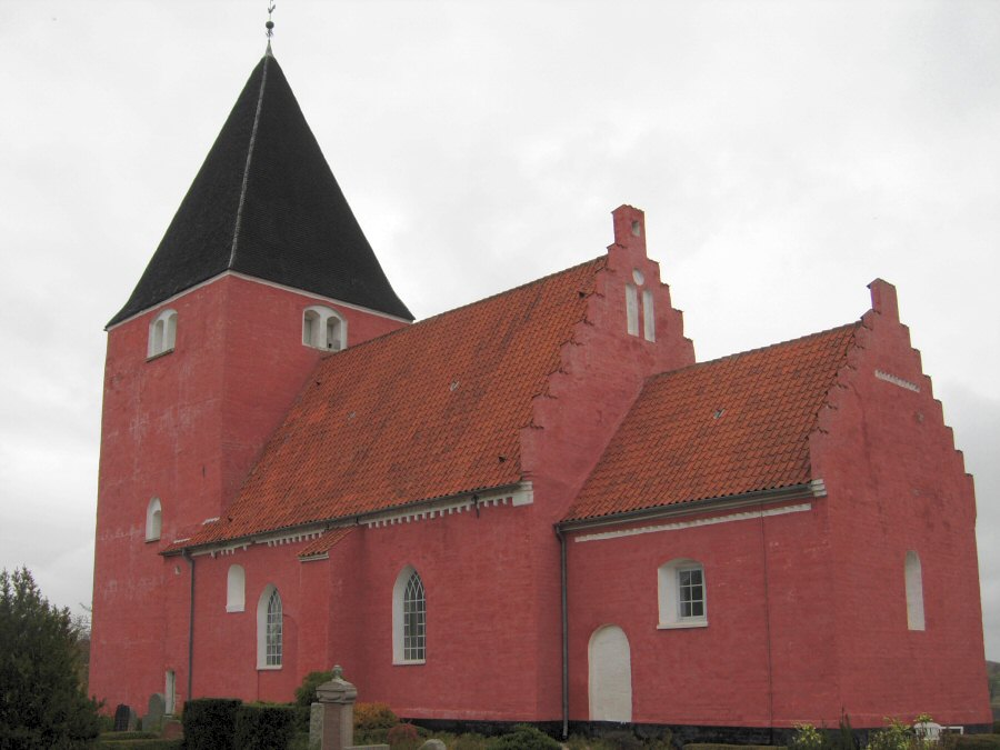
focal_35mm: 36
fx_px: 1040
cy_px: 375
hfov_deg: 51.4
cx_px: 500
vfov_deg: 39.7
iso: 50
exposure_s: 1/332
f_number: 4.3
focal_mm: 7.5
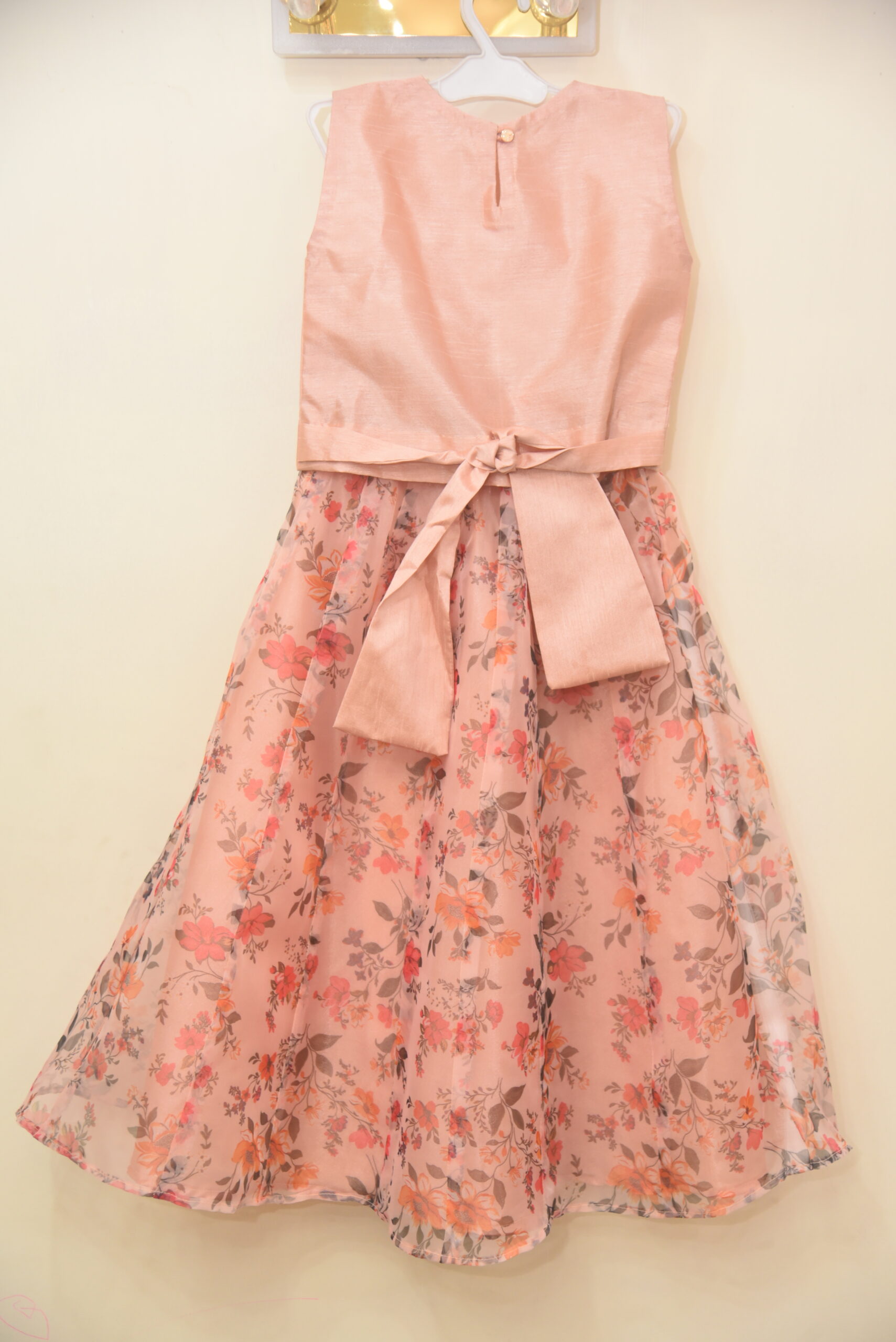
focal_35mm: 52
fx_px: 1939
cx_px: 448
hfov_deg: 26.0
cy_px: 671
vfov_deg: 38.2
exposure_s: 1/60
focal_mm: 52
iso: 1100
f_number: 4
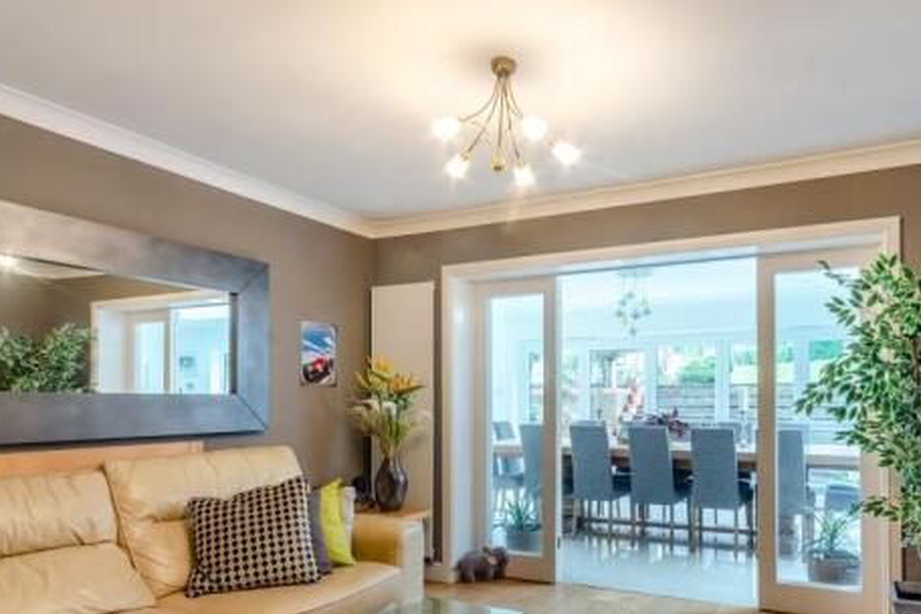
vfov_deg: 52.9
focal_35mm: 24
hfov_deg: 73.8
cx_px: 538
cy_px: 393
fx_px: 607
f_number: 8
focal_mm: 11
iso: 100
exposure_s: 1/6
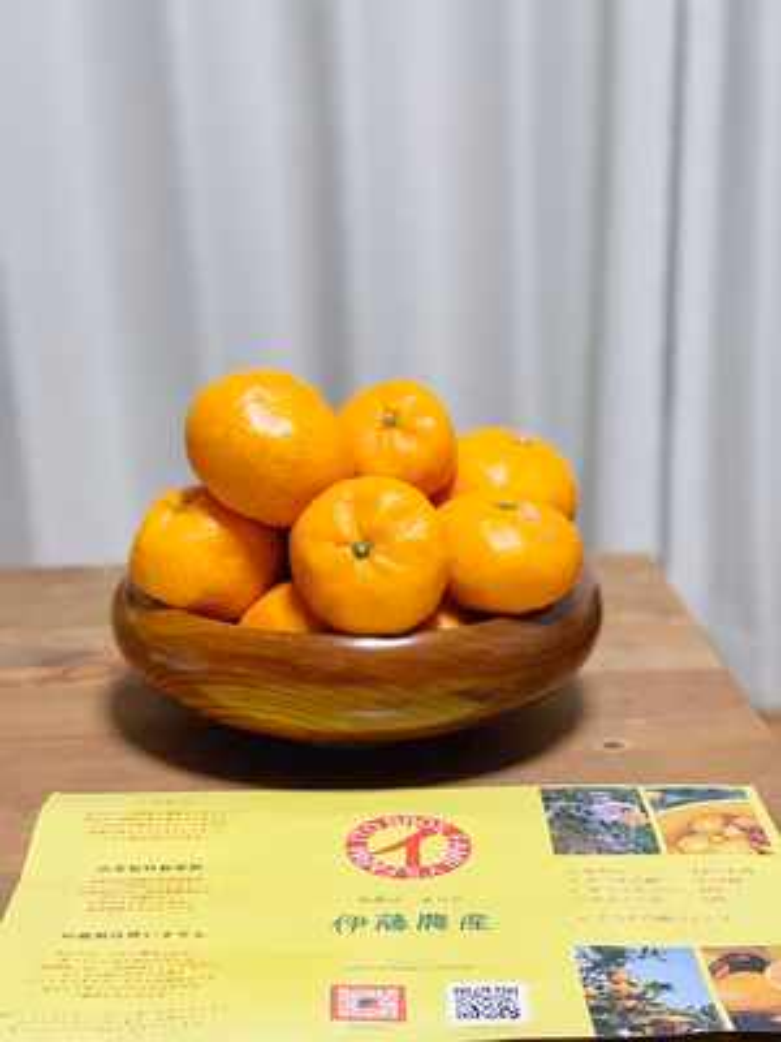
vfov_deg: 30.3
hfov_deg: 22.9
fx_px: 1925
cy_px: 521
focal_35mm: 64
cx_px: 390
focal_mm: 7.5
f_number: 2.2
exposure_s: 1/40
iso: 320
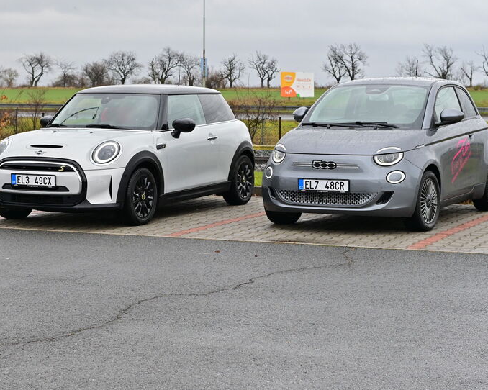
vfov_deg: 17.9
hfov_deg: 22.2
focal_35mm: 86
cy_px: 196
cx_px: 227
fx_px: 1242
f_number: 6.3
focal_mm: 50
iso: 400
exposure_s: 1/125
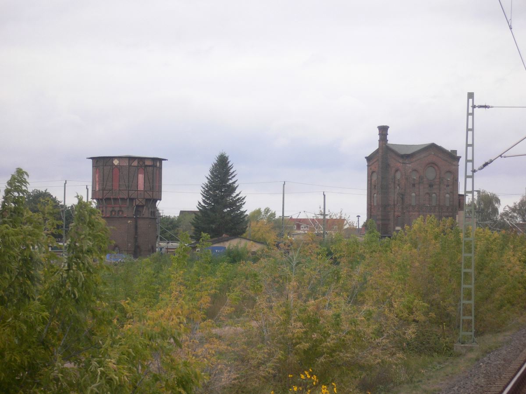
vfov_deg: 14.1
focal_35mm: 105
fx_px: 1596
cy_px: 197
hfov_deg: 18.7
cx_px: 263
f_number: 5
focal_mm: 17.4
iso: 100
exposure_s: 1/160
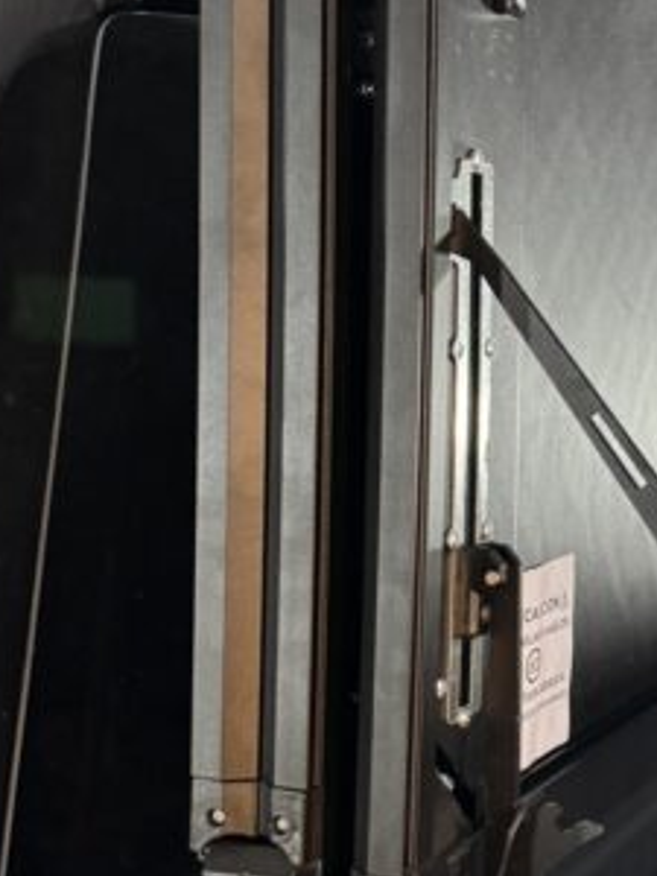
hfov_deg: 21.9
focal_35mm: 64
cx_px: 692
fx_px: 1620
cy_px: 388
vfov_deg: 30.2
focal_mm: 6.76
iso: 640
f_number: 1.78
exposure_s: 1/33
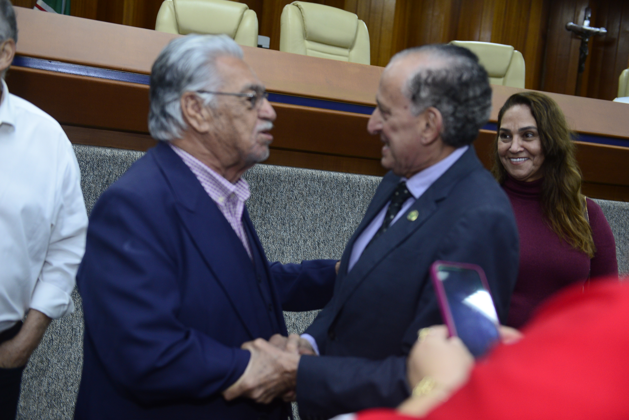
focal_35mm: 42
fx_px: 734
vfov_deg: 31.9
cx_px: 314
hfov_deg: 46.4
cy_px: 210
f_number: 4.5
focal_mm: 42
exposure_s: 1/125
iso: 1600
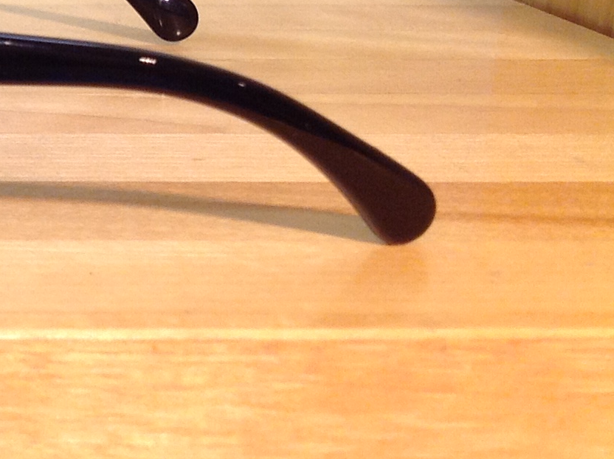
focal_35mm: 109
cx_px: -299
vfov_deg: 13.5
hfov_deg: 16.5
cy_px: 129
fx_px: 1931
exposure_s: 1/33
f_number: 2.4
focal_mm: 4.28
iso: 100
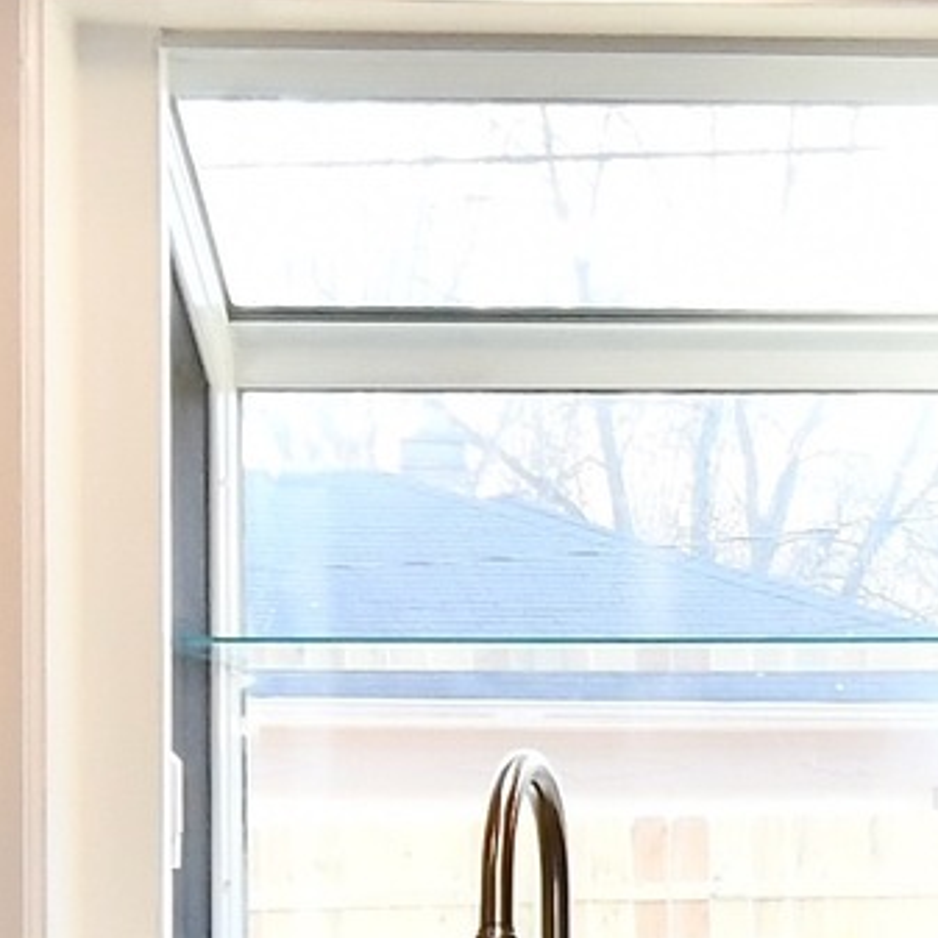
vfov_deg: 14.7
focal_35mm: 116
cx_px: 1392
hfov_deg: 14.1
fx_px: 3556
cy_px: 1028
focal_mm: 10
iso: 640
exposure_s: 1/60
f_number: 6.3
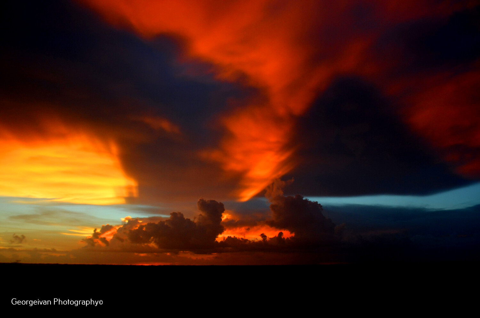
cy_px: 159
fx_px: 699
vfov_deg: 25.6
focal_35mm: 52
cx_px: 240
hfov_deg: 37.9
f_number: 8
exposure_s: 1/250
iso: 800
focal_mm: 35
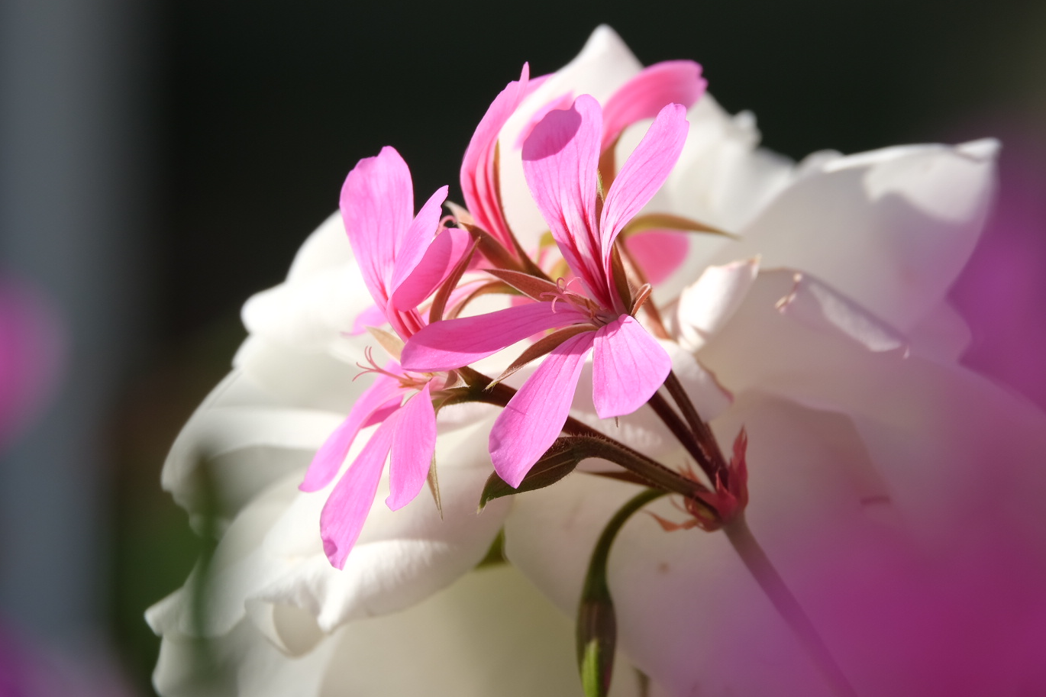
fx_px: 11300
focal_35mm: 389
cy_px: 282
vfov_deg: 3.5
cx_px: 610
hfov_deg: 5.3
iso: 250
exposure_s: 1/250
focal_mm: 200
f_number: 9
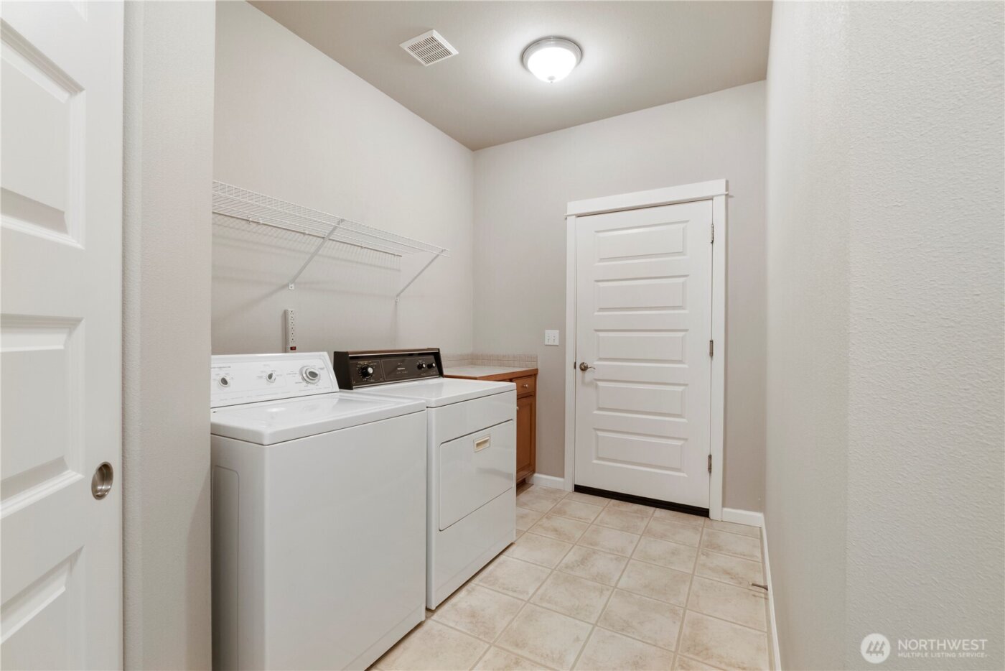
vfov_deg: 77.4
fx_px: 419
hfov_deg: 100.4
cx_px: 502
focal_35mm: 15
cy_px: 336
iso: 800
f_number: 8
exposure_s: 1/13
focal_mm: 10
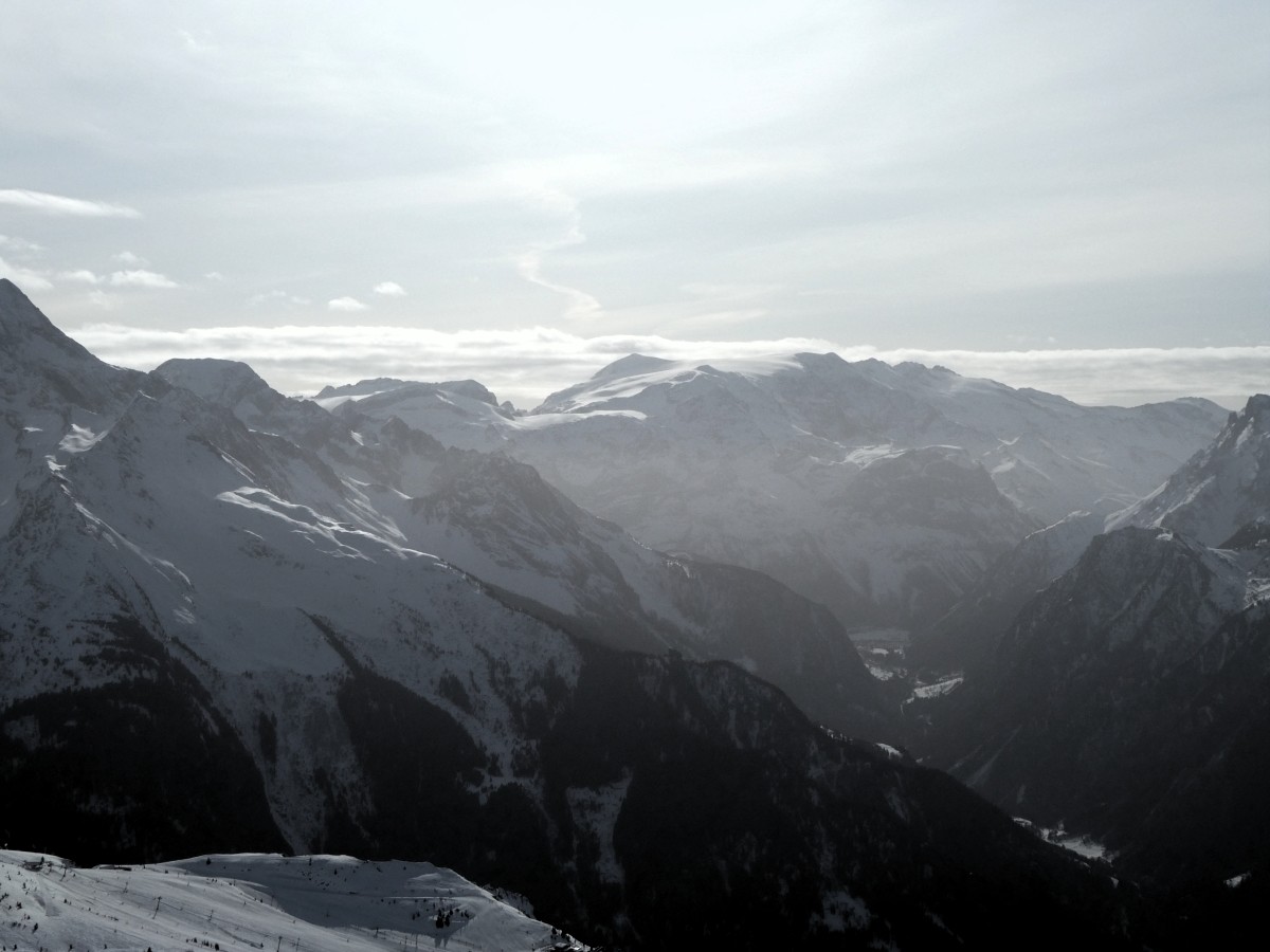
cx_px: 635
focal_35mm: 54
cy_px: 476
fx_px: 1981
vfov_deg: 27.0
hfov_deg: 35.5
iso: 80
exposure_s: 1/1000
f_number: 7.1
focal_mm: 9.6
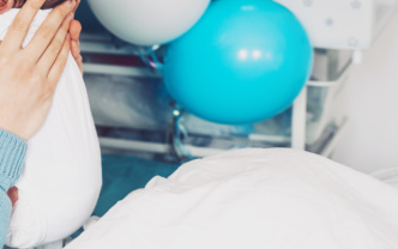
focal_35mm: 99
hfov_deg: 20.5
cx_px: 22
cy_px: 60
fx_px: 1075
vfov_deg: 13.2
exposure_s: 1/80
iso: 500
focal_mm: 42
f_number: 4
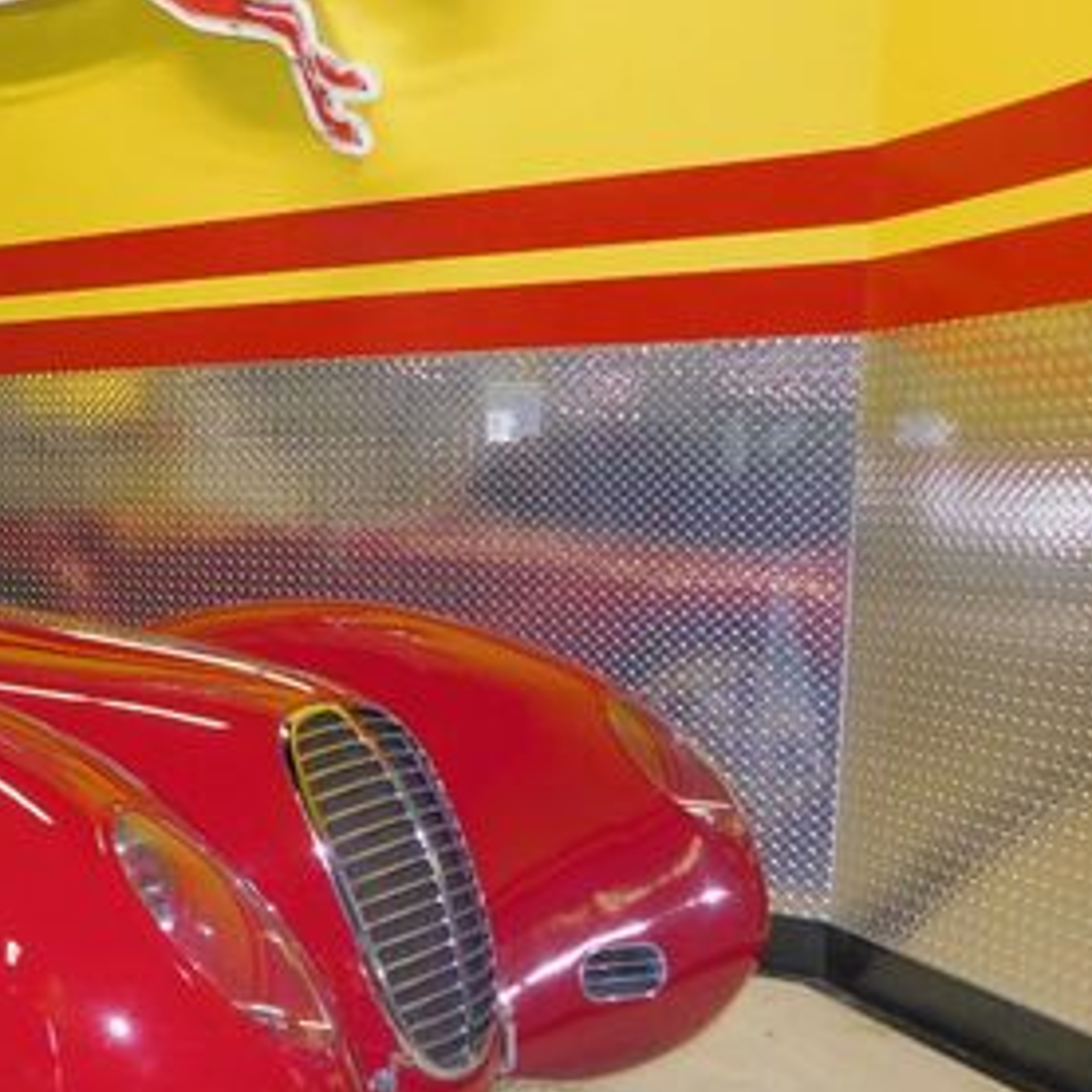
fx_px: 1677
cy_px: 690
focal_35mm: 47
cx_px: -110
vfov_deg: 35.8
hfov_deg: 31.9
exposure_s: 1/30
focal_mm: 4
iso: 200
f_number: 3
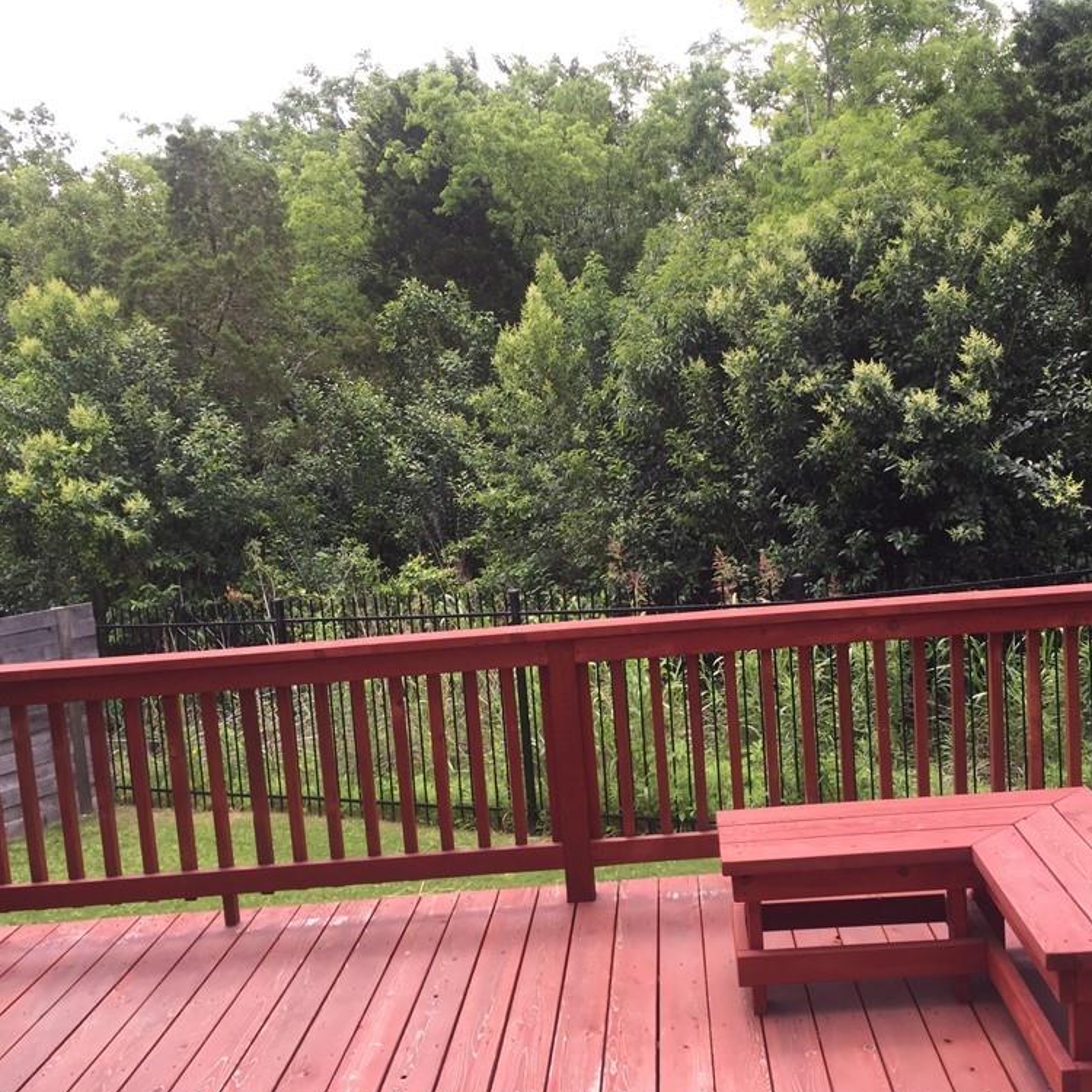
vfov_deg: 47.2
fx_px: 1249
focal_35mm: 35
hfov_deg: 47.0
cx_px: 652
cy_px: 553
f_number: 2.2
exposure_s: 1/430
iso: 32
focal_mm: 4.15
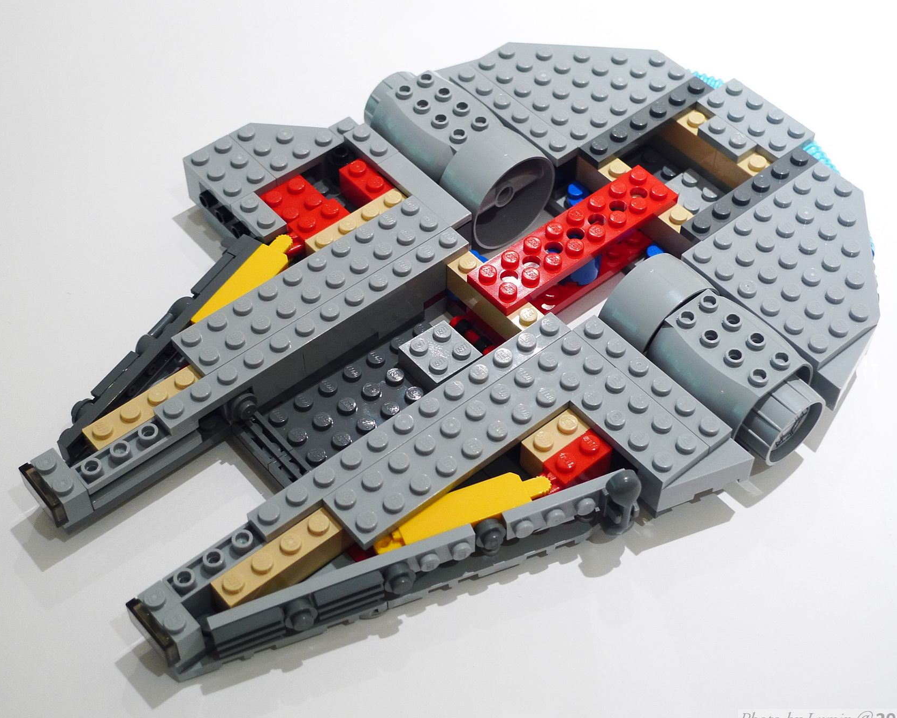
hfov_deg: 36.6
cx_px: 430
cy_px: 365
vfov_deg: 29.7
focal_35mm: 51
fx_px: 1354
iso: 200
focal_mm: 10.2
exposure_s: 1/15
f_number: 2.8
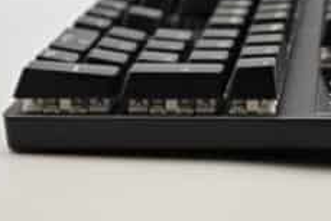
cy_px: 28
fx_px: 1224
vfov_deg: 10.3
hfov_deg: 15.4
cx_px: 198
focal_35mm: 133
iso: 64
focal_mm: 12.28
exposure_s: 1/100
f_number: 1.8
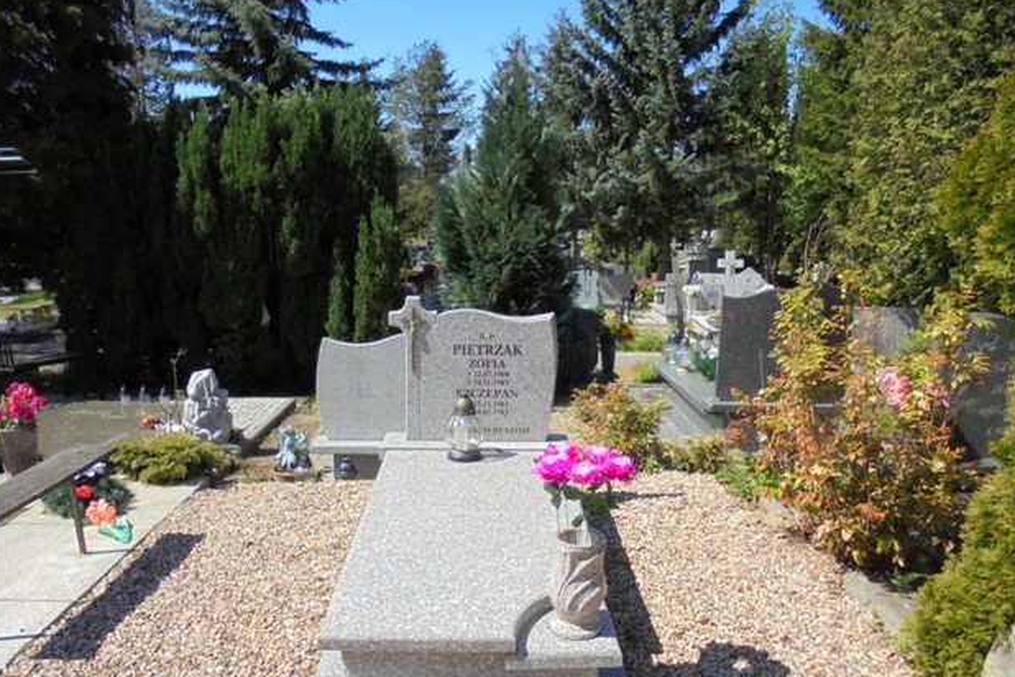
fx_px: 789
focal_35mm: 28
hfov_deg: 65.5
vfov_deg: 46.3
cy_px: 375
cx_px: 504
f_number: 3.5
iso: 100
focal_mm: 4.6
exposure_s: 1/800
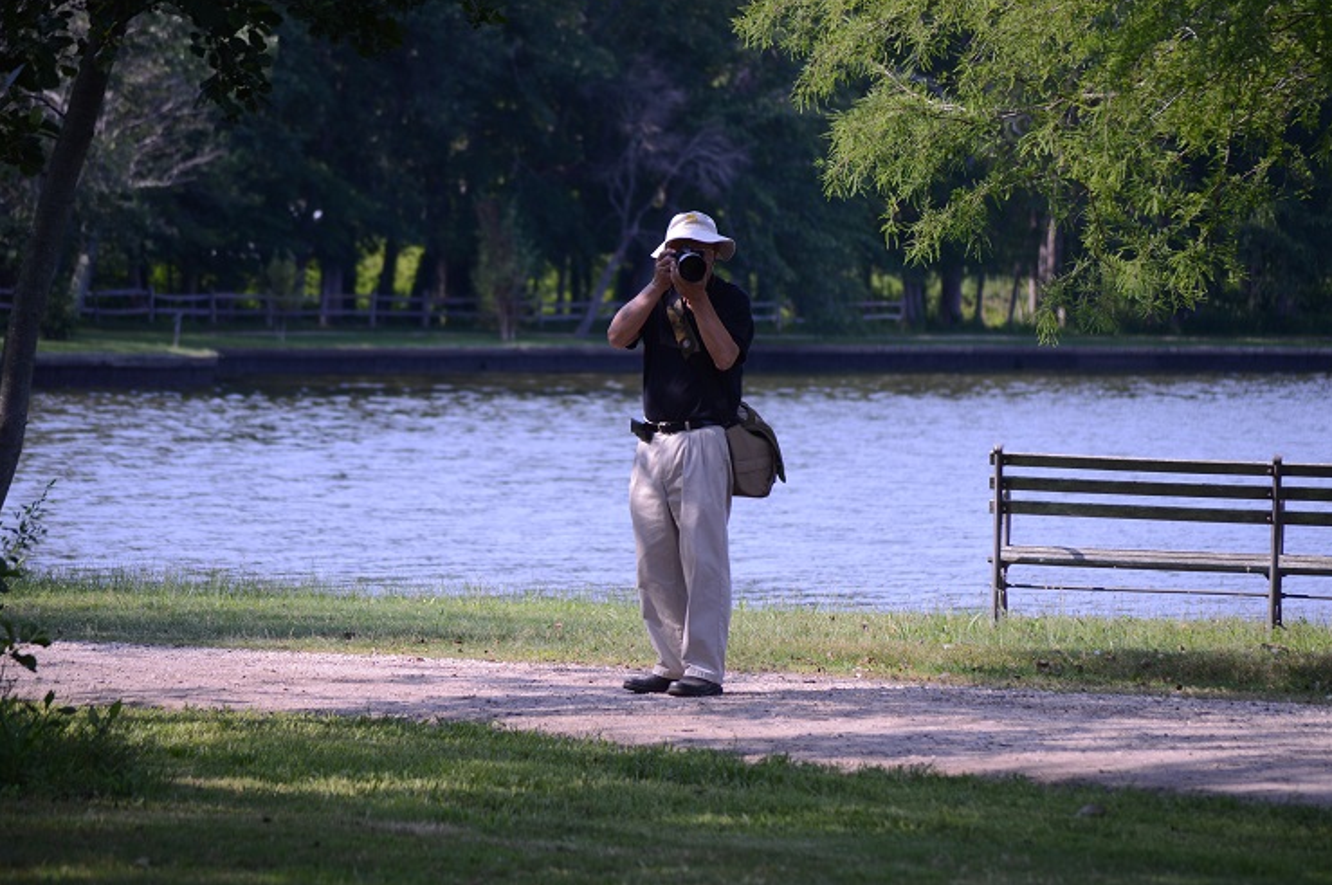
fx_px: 7929
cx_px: 646
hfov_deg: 9.6
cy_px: 445
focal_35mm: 215
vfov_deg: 6.4
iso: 100
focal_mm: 135
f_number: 11
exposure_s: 1/250
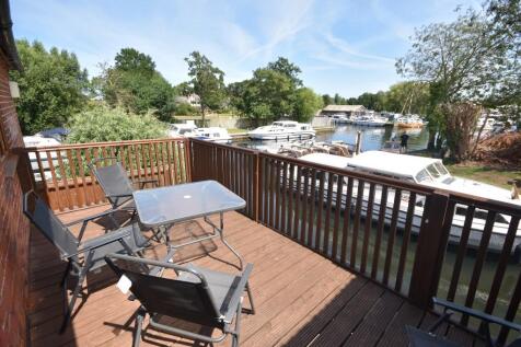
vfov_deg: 77.3
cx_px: 260
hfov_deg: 100.4
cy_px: 174
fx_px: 217
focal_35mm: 15
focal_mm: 10
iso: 200
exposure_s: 1/250
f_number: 8
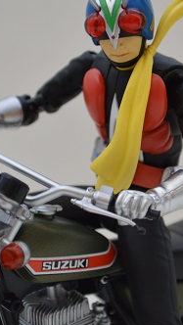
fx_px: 1172
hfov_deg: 8.9
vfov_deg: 15.8
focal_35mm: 136
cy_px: 148
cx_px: 94
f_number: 5.6
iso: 800
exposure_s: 1/40
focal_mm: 48
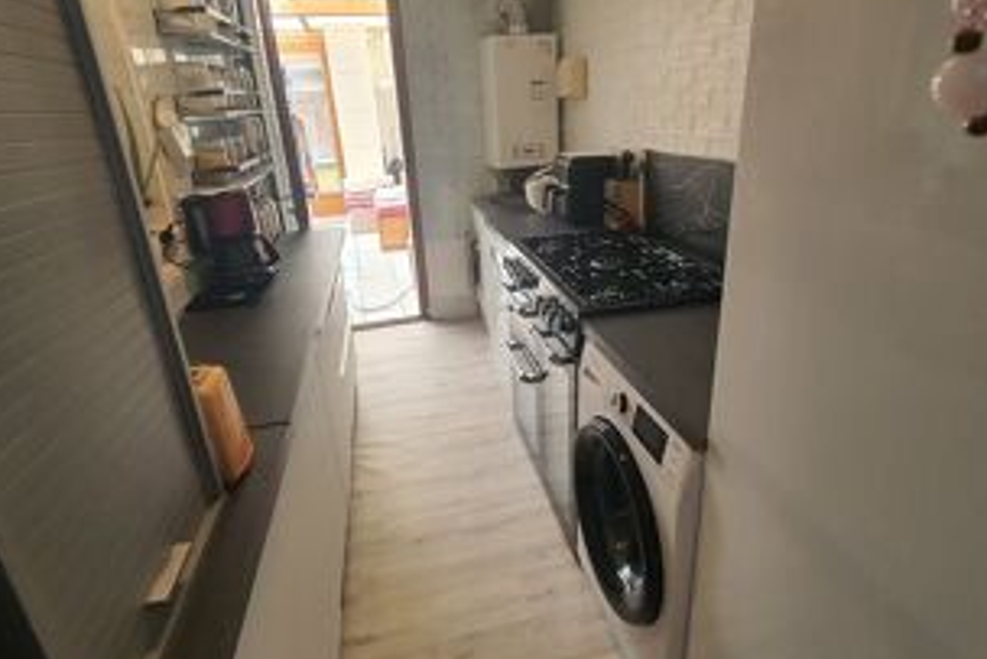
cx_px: 500
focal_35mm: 19
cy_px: 300
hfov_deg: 86.9
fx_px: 521
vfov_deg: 64.5
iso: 125
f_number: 2.2
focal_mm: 1.8
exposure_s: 1/50
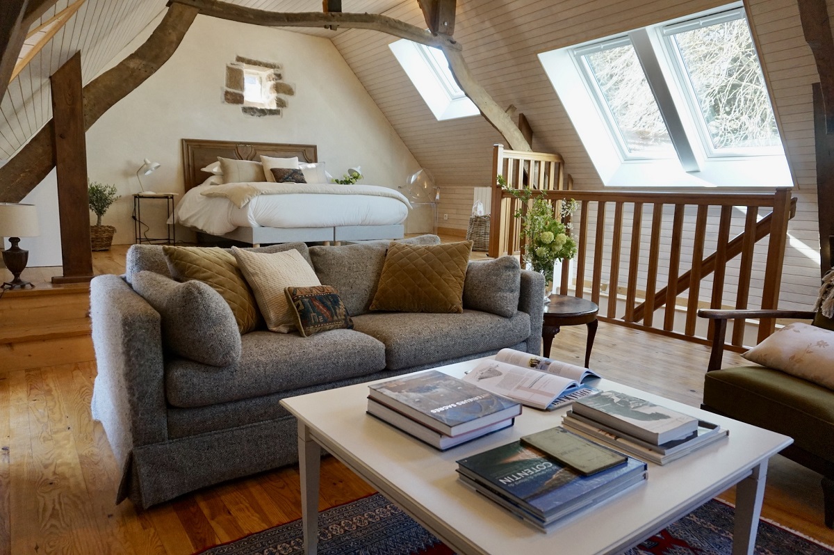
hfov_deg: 73.8
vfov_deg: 53.1
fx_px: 556
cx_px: 417
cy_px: 278
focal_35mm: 24
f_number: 4
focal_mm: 16
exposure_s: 1/160
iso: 800
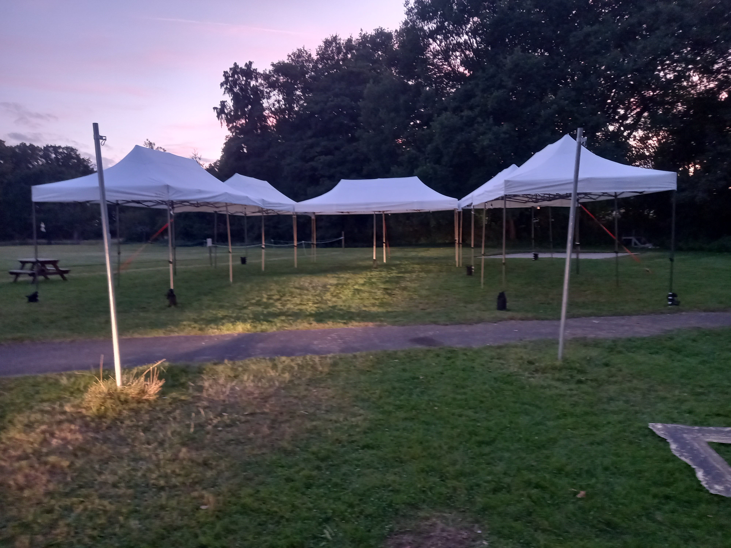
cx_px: 366
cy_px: 274
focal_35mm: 25
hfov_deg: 69.4
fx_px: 528
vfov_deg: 54.9
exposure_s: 1/19
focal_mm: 4.6
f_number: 2
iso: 400
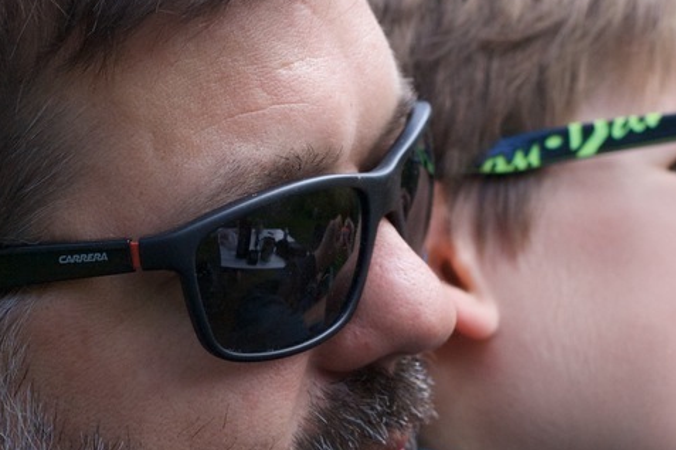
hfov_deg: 12.7
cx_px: 190
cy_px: 283
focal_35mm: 161
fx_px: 3020
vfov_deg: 8.5
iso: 800
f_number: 4.5
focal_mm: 50
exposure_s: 1/320
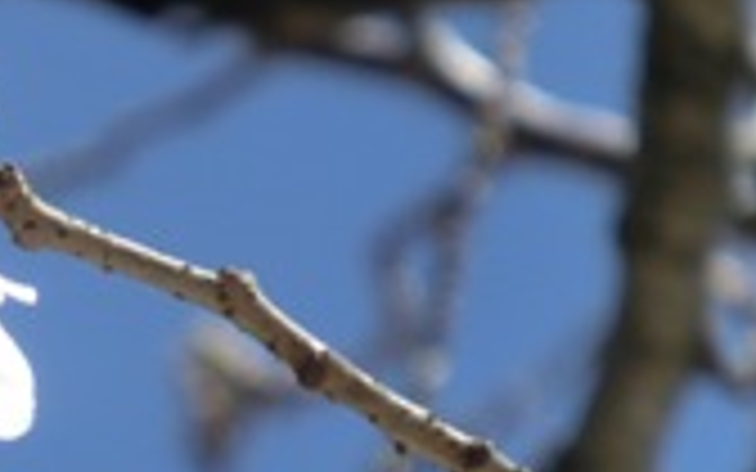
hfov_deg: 2.5
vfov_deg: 1.5
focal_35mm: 850
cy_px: 369
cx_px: -176
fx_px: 17513
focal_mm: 53
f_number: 5.9
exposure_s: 1/400
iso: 100
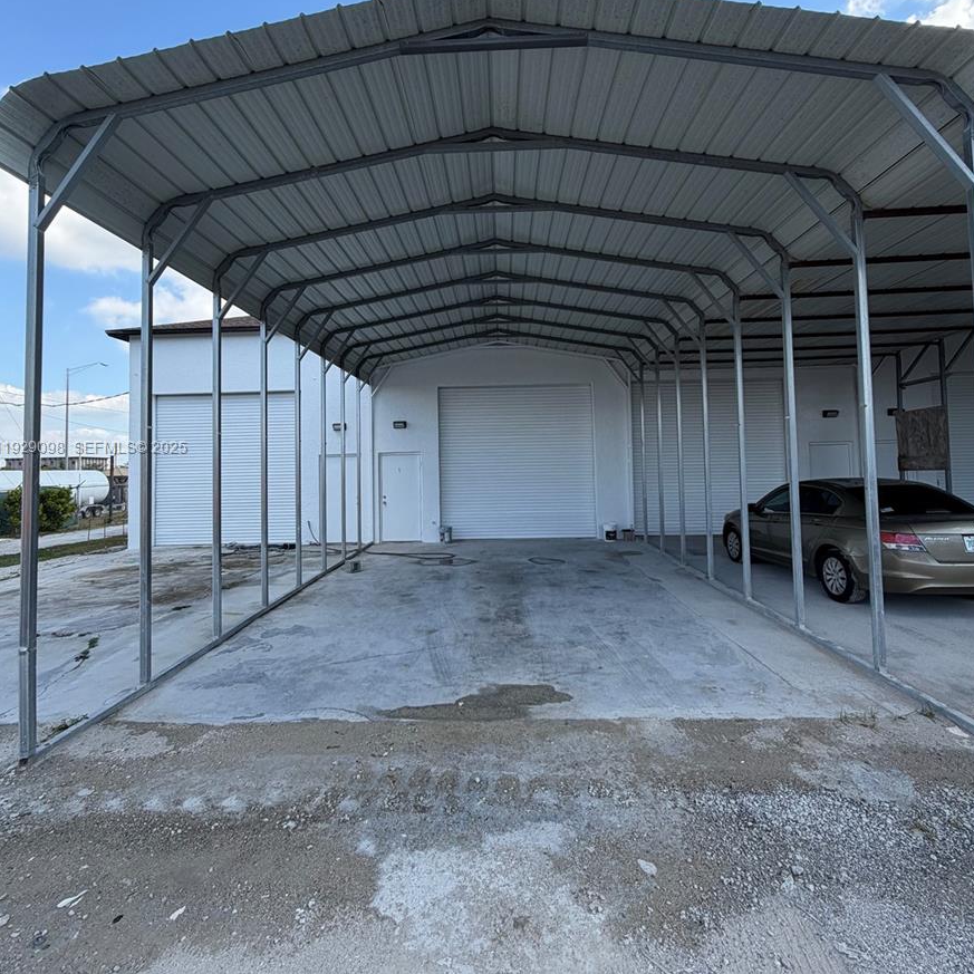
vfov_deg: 83.8
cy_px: 449
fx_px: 541
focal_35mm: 17
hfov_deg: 84.0
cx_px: 482
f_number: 2.2
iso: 40
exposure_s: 1/625
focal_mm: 2.22
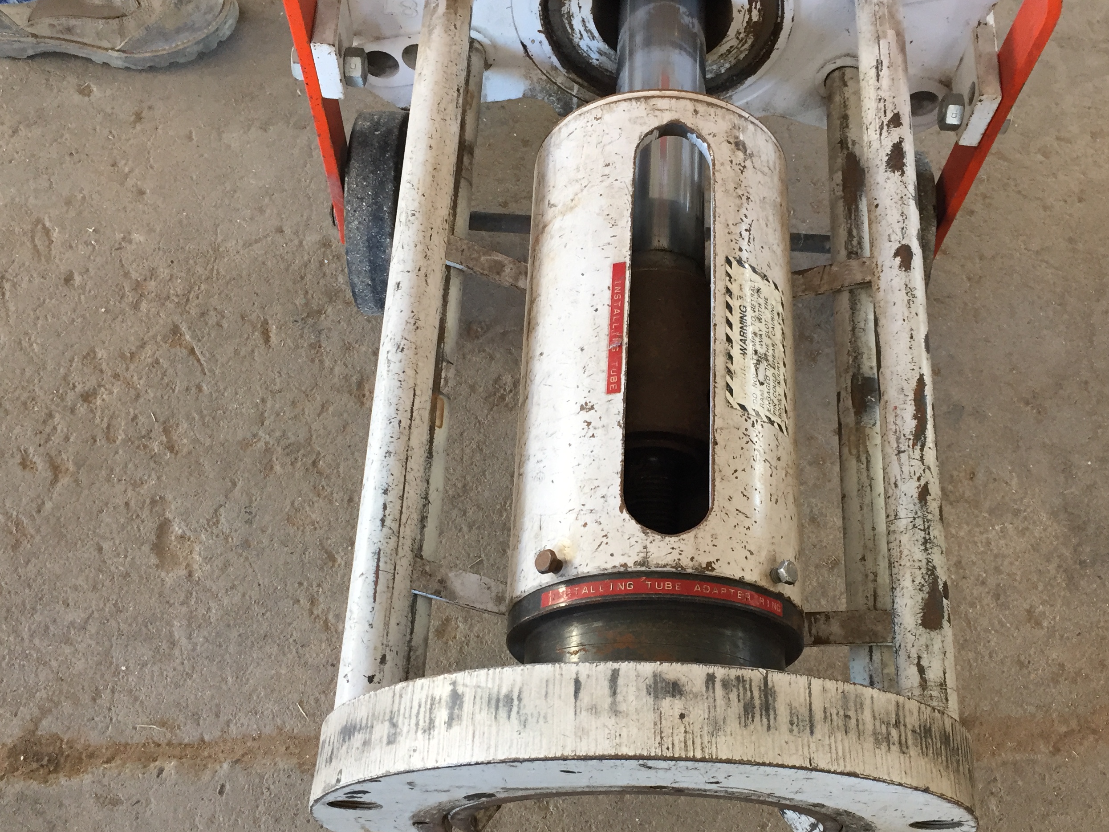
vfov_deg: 37.6
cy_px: 494
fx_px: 1217
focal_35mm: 38
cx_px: 655
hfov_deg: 48.7
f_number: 2.2
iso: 40
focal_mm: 4.15
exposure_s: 1/30
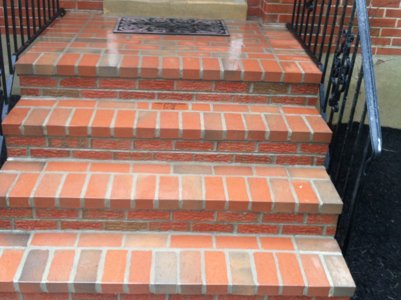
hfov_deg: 43.0
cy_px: 137
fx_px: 509
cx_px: 190
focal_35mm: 44
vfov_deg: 32.8
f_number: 2.8
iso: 80
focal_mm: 3.85
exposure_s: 1/120
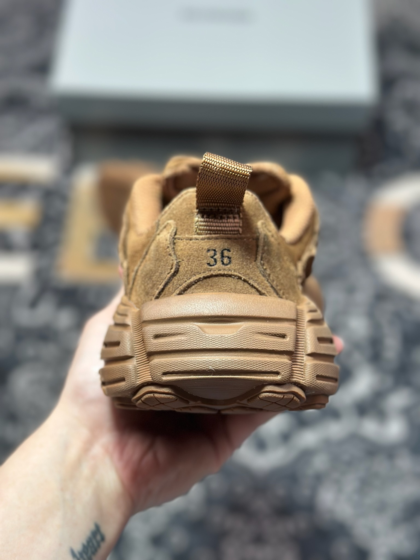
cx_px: 210
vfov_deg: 39.7
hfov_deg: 30.3
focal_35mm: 48
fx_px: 777
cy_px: 280
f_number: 1.78
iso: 80
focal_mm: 6.86
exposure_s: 1/216
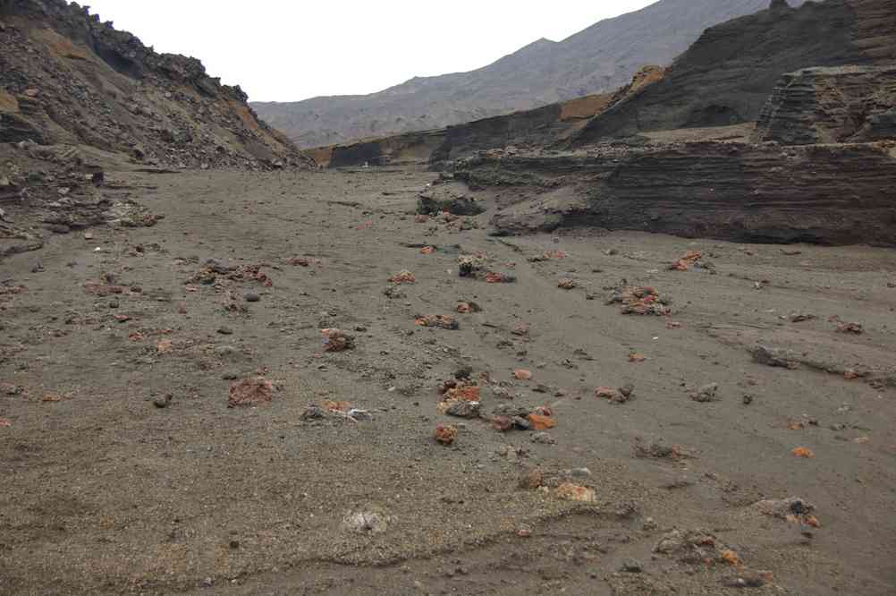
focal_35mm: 52
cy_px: 298
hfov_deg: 37.9
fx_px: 1305
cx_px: 448
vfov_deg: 25.7
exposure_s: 1/90
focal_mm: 35
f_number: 5.6
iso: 100
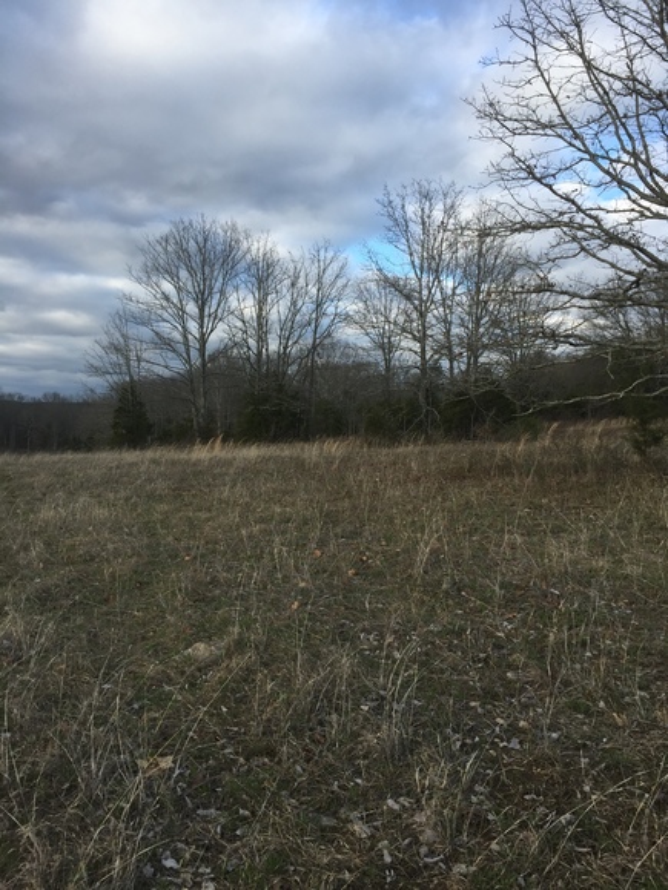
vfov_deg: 61.7
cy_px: 445
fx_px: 746
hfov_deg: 48.2
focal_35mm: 29
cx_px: 334
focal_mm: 4.15
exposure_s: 1/565
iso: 32
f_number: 2.2
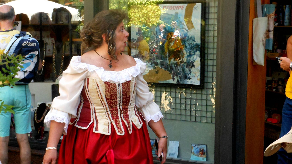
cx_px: 125
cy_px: 103
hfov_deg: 27.2
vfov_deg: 15.5
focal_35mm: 78
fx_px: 604
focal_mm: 9.6
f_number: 4.9
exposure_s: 1/200
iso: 400
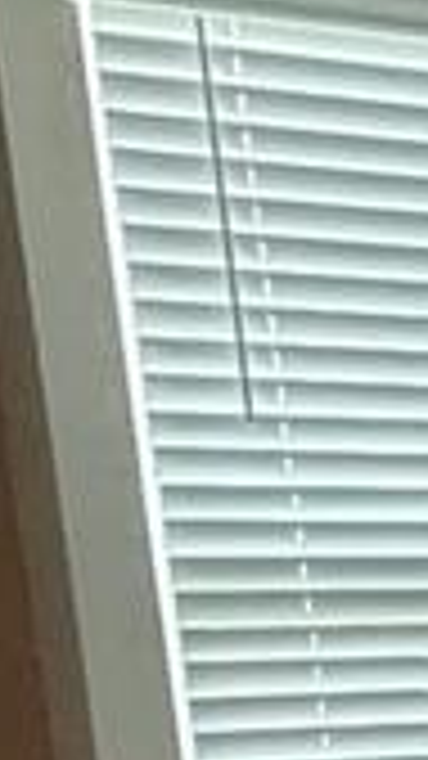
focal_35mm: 108
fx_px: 2180
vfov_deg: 18.5
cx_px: 1829
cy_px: 962
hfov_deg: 7.3
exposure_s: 1/120
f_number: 2.2
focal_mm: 2.22
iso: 500
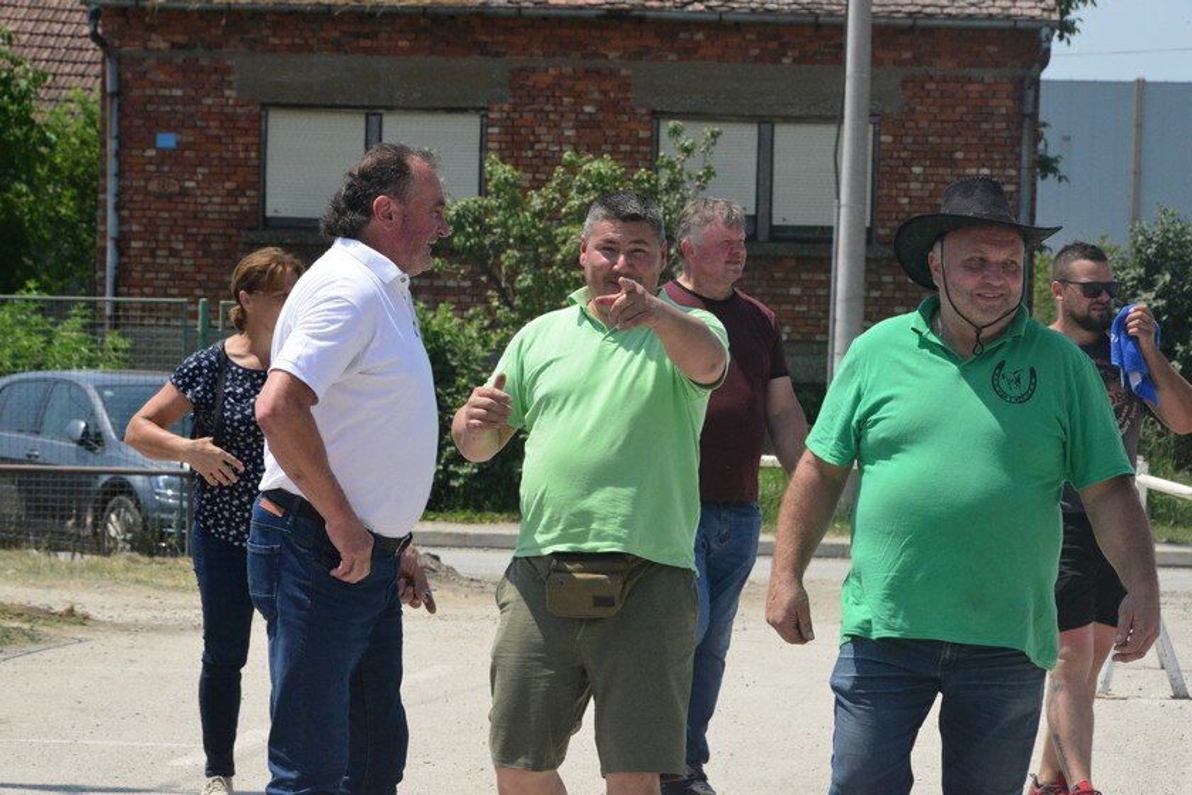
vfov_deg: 6.9
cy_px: 398
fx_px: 6622
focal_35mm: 200
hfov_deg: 10.3
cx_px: 596
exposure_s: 1/1600
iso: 4000
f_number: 20
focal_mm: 200
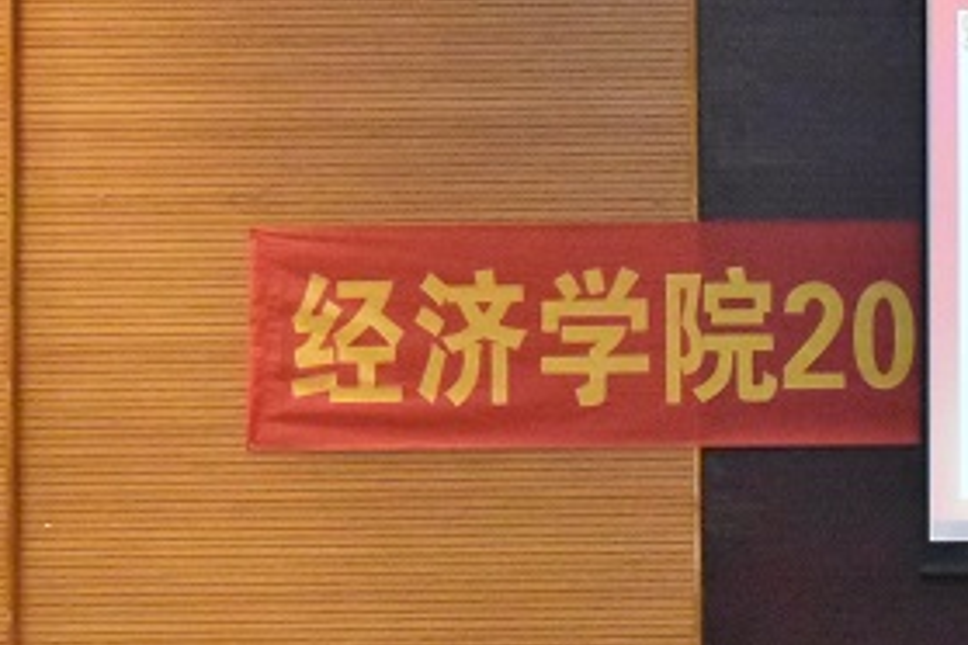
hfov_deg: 9.2
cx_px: 1405
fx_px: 5851
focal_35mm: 218
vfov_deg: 6.3
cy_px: 590
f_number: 8
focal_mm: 45
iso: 12800
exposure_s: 1/250
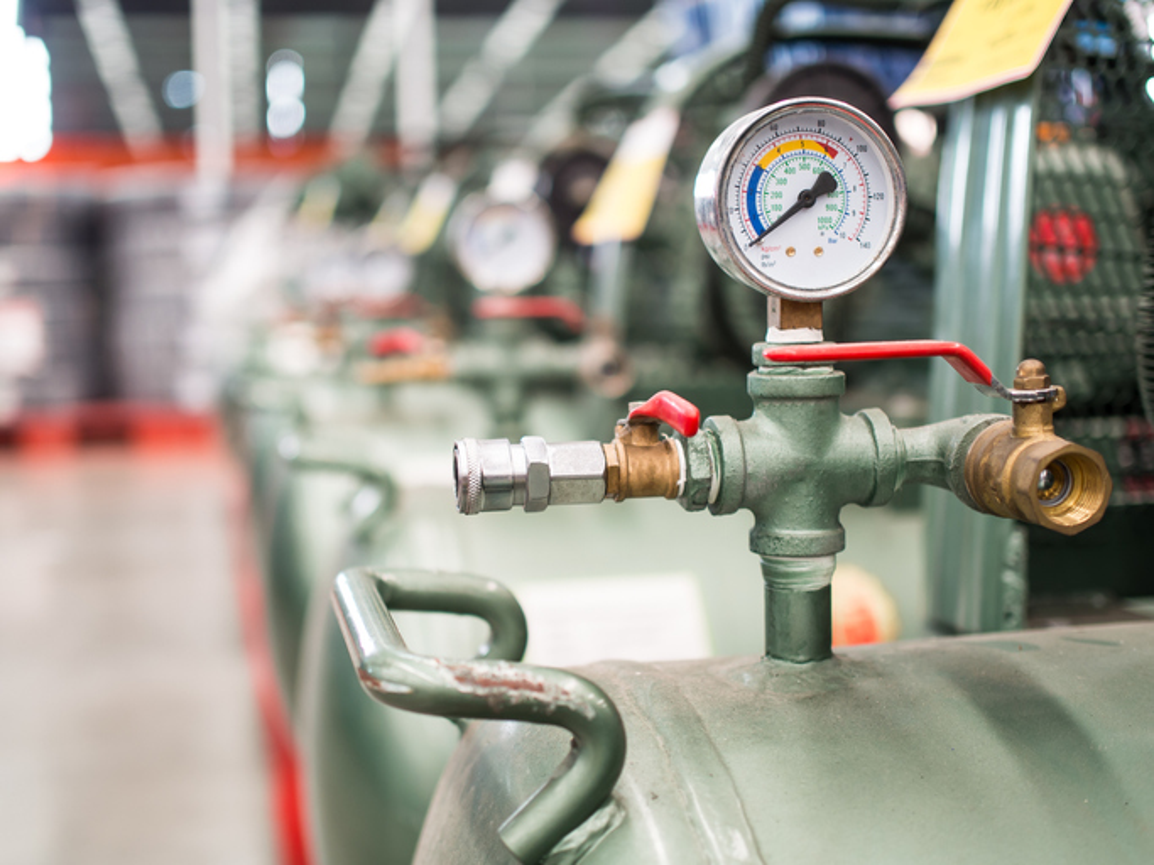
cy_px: 432
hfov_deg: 38.2
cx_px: 577
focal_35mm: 50
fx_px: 1667
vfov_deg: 29.1
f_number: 1.8
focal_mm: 25
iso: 200
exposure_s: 1/45
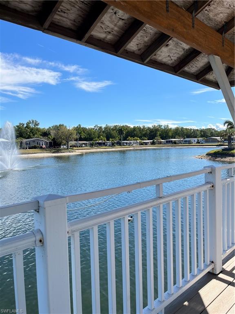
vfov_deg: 67.3
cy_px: 157
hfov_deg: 53.1
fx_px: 235
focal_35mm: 26
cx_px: 118
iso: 50
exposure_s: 1/4310
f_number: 1.6
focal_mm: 5.1
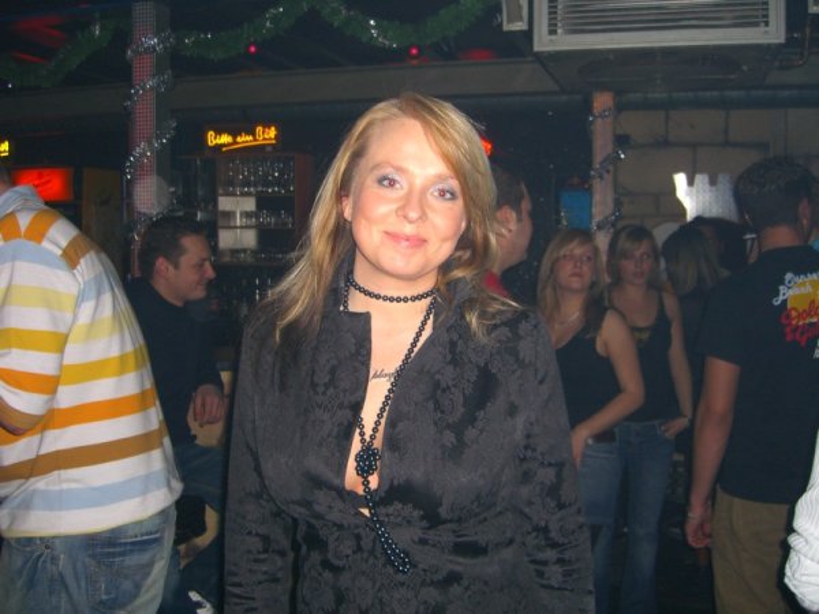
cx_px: 410
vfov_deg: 37.7
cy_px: 307
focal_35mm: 38
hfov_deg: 49.0
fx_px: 899
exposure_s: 1/60
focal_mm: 7.9
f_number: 2.8
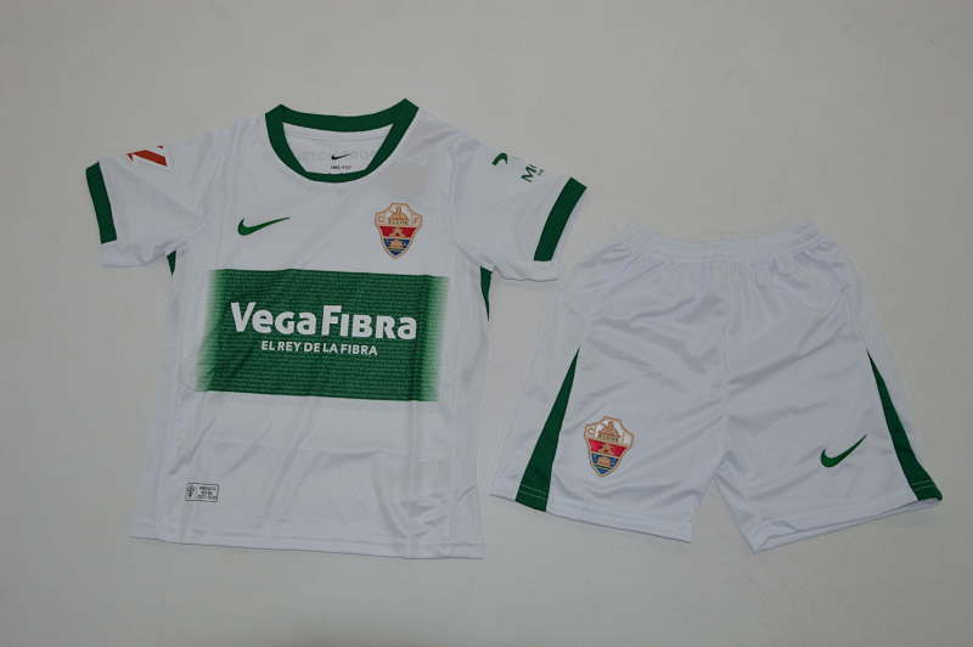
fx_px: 851
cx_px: 486
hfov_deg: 59.5
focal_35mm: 32
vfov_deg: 41.6
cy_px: 324
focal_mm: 21
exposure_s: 1/200
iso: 400
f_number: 14
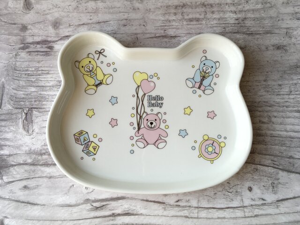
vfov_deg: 48.2
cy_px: 112
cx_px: 150
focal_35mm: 29
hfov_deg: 61.7
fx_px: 251
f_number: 2.2
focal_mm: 4.15
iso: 25
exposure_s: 1/120
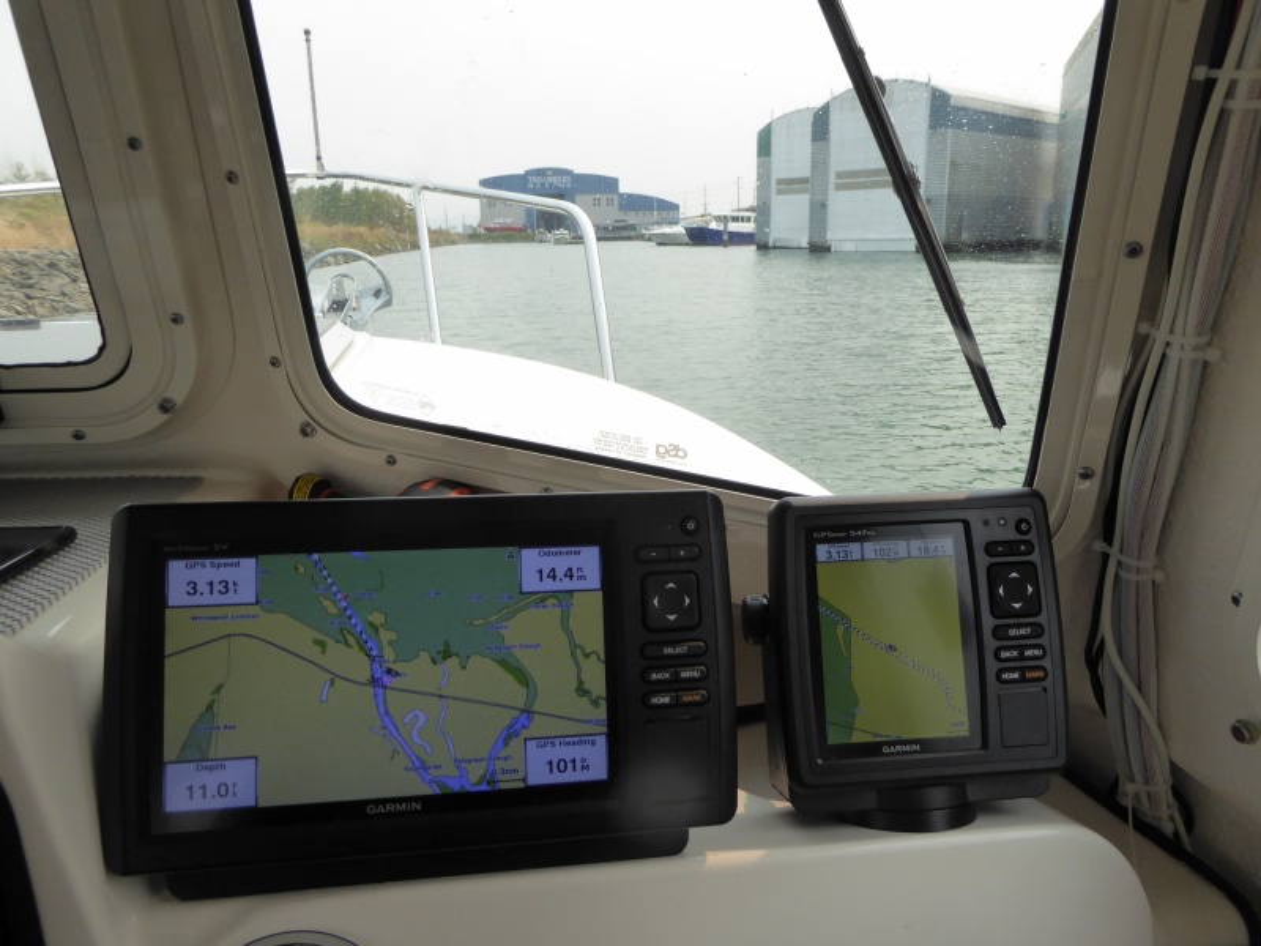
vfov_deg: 54.9
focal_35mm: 25
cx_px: 630
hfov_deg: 69.4
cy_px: 473
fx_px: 911
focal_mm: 4.3
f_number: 3.3
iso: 160
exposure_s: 1/640
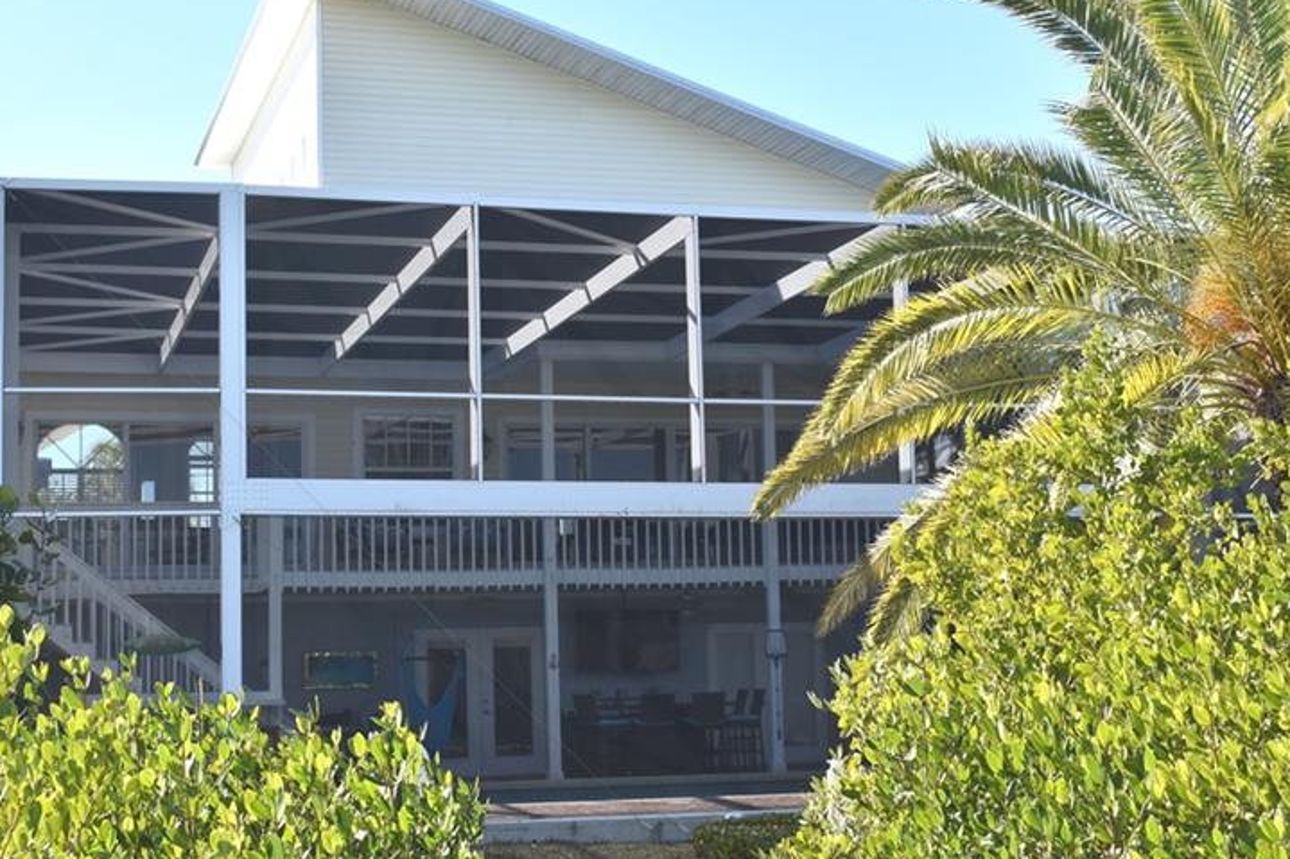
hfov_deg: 34.6
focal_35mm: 58
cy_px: 459
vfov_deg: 23.5
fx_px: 2067
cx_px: 588
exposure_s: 1/200
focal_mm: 27
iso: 100
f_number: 7.1
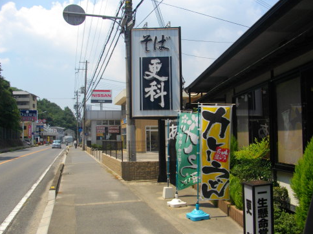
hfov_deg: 56.8
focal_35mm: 32
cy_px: 120
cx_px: 153
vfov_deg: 44.2
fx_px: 289
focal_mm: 5.7
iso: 100
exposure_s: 1/200
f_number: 8.8
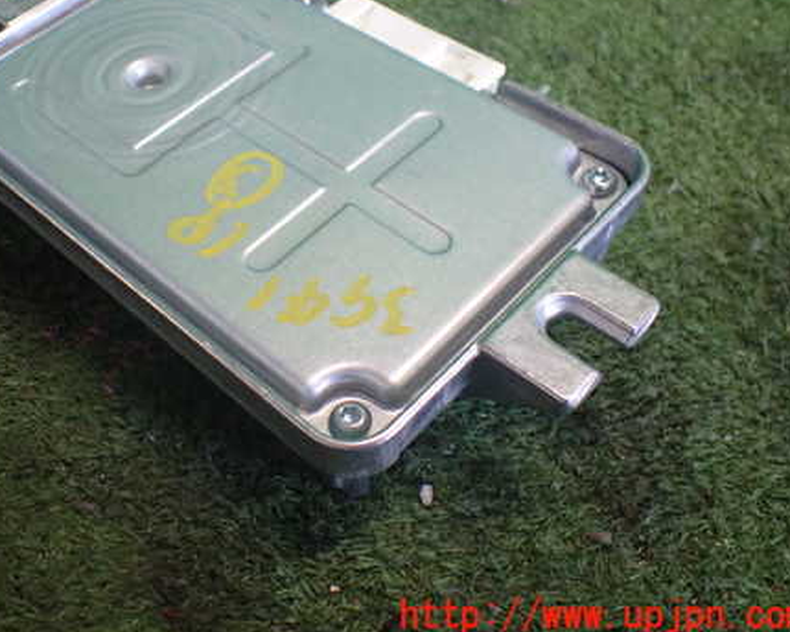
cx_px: 263
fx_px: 958
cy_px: 225
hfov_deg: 44.2
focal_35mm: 41
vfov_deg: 36.2
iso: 640
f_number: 2.3
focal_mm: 5.4
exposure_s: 1/125
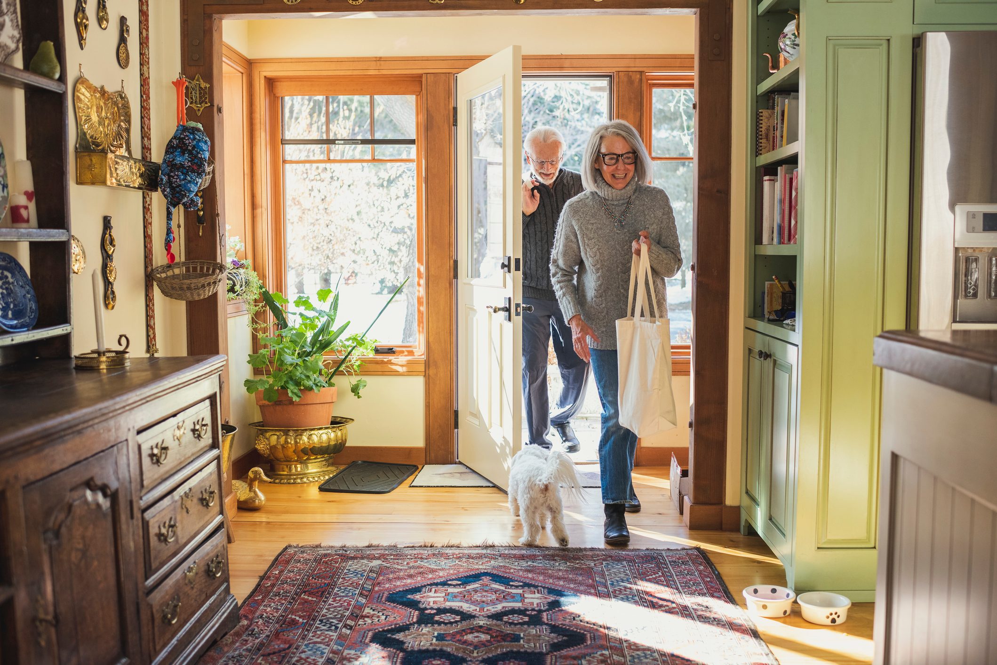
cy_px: 332
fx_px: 970
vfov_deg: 37.9
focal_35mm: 35
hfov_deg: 54.4
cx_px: 498
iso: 800
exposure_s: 1/250
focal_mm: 35
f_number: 2.8
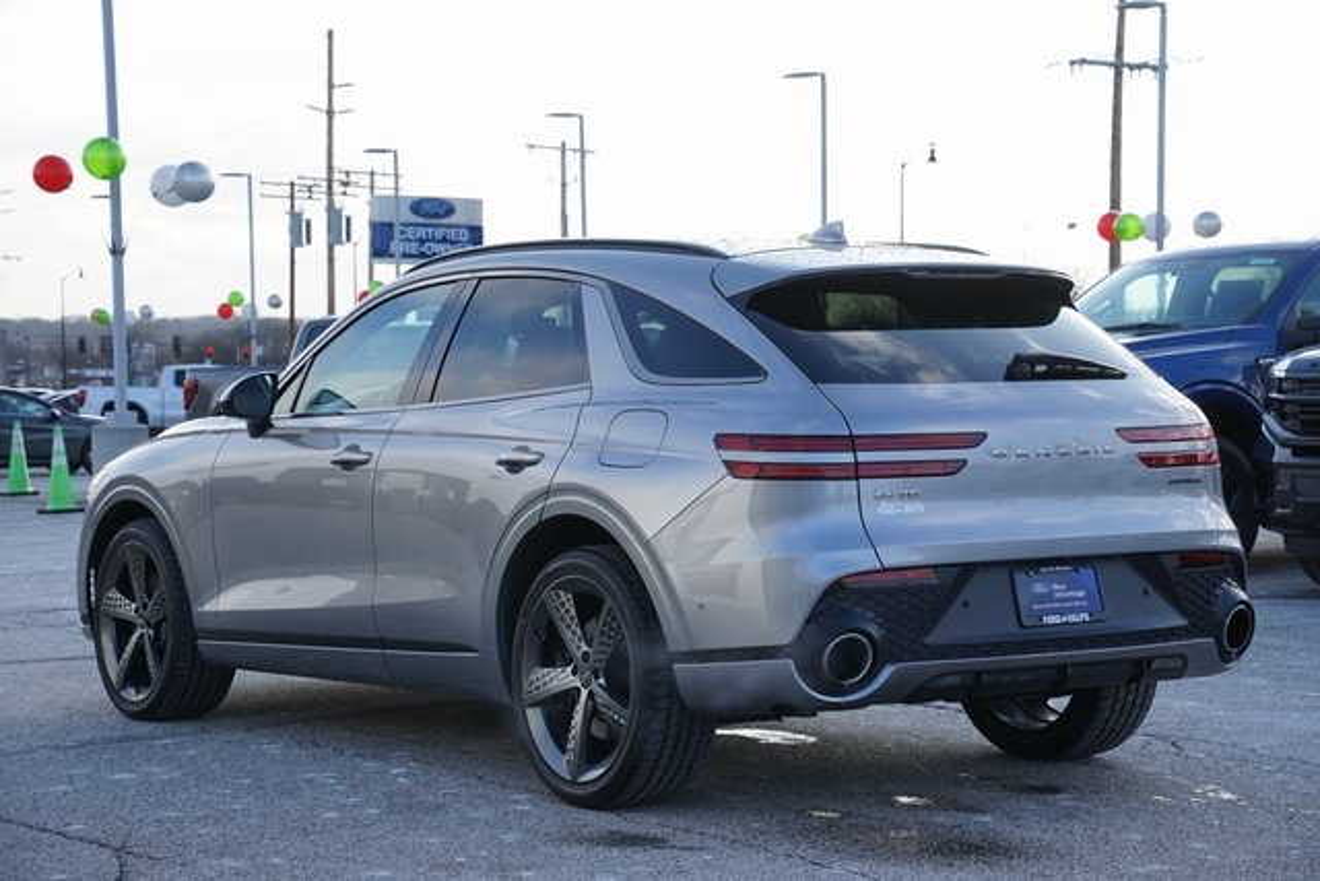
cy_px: 440
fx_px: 2677
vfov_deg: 18.7
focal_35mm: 73
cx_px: 660
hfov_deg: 27.7
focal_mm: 73
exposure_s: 1/125
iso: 100
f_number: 8
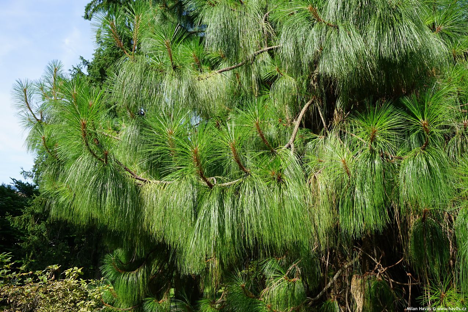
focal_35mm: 28
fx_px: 364
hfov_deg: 65.5
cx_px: 234
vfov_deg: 46.4
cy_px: 156
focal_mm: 28
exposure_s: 1/100
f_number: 9
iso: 100
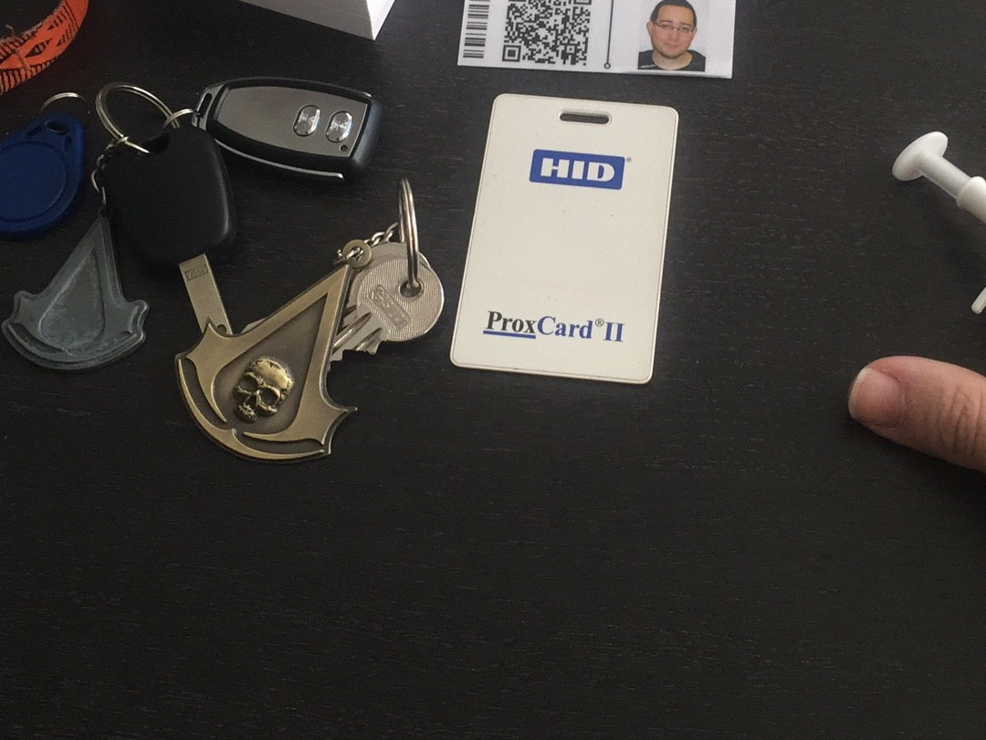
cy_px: 160
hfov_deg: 34.8
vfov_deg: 26.1
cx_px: 605
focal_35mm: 55
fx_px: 1567
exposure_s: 1/33
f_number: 2.2
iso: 125
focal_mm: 4.15
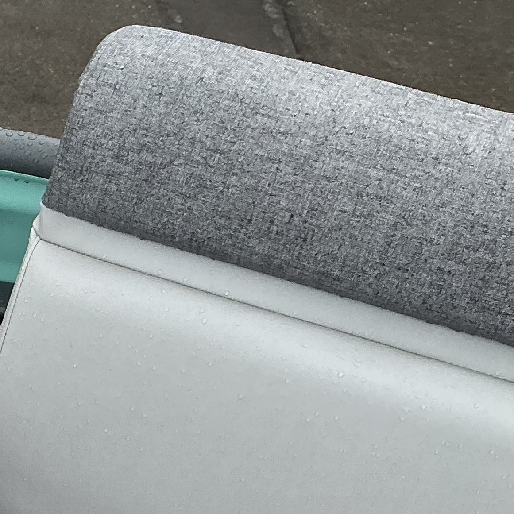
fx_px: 1495
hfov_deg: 16.8
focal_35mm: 89
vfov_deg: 18.9
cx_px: -351
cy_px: 521
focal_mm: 3
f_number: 1.8
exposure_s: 1/457
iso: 25
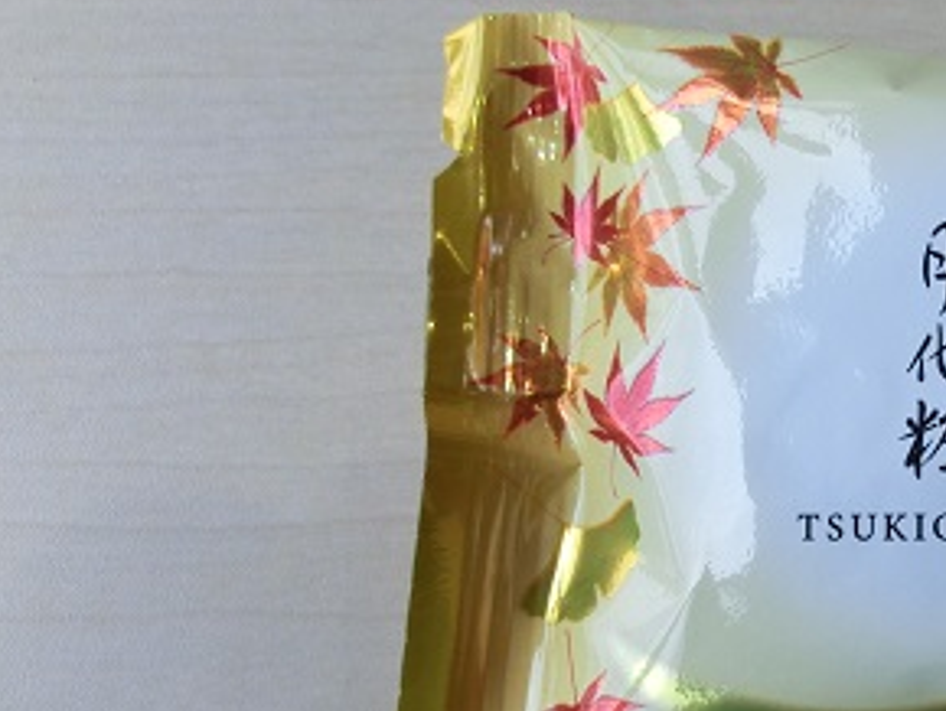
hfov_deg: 32.2
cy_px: 434
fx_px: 1477
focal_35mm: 54
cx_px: 980
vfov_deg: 27.0
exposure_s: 1/200
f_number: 3
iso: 100
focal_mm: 4.24
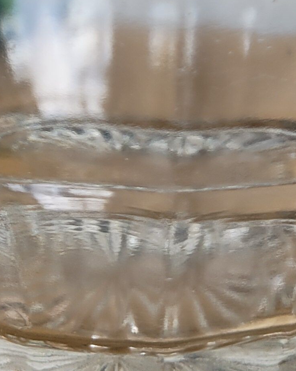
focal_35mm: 111
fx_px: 1216
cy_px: -160
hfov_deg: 13.9
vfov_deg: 16.1
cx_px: 141
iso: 50
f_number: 1.8
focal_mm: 5.4
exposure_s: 1/100
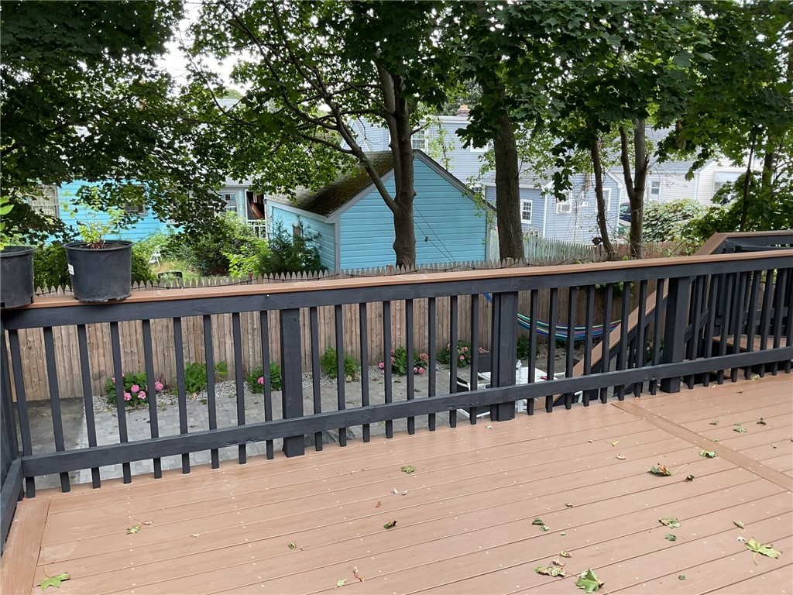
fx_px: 664
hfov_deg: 61.7
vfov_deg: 48.2
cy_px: 298
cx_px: 396
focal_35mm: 29
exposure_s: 1/120
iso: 20
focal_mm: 3
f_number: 1.8
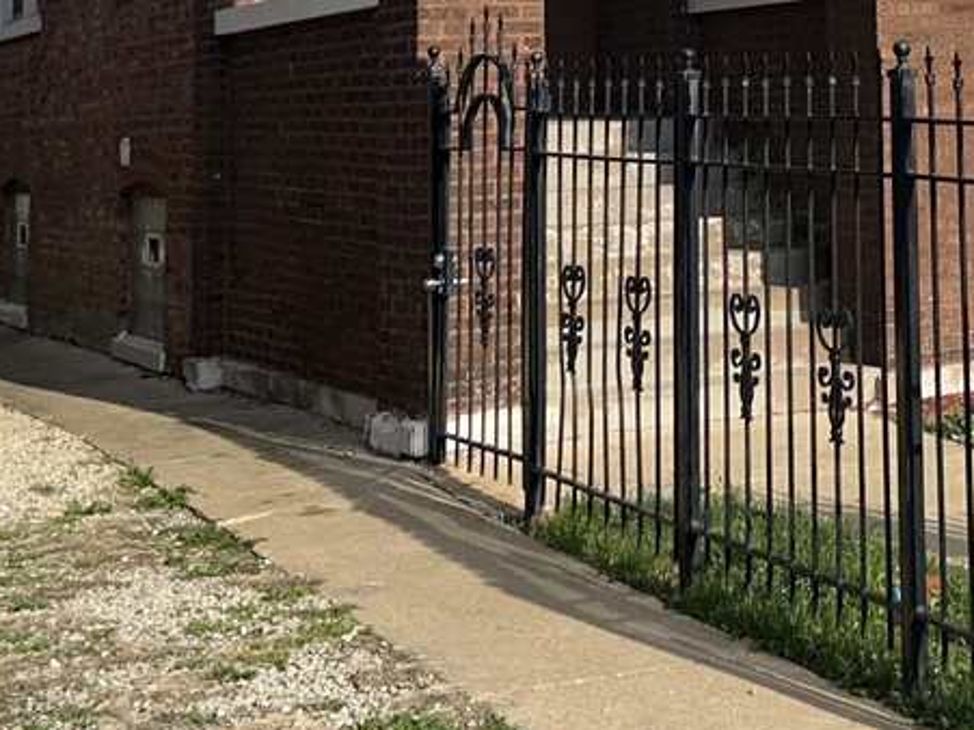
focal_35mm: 83
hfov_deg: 22.6
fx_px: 2335
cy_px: -251
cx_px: 980
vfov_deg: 16.7
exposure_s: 1/3968
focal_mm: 5.7
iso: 32
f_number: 1.5
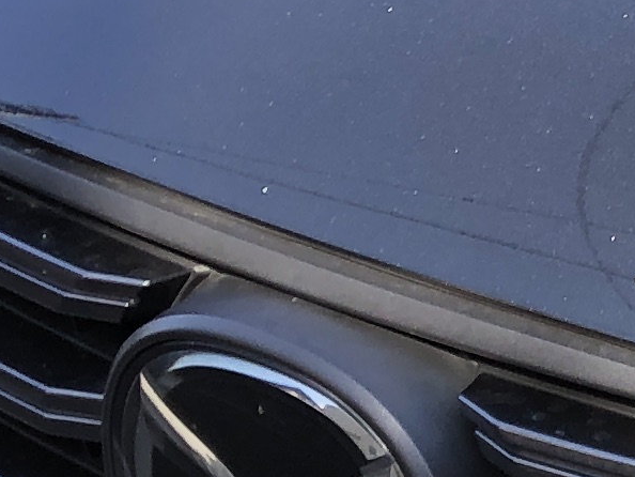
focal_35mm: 190
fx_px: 3487
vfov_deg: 7.8
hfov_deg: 9.4
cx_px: 1484
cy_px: 272
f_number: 1.8
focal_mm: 3.99
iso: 20
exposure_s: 1/348
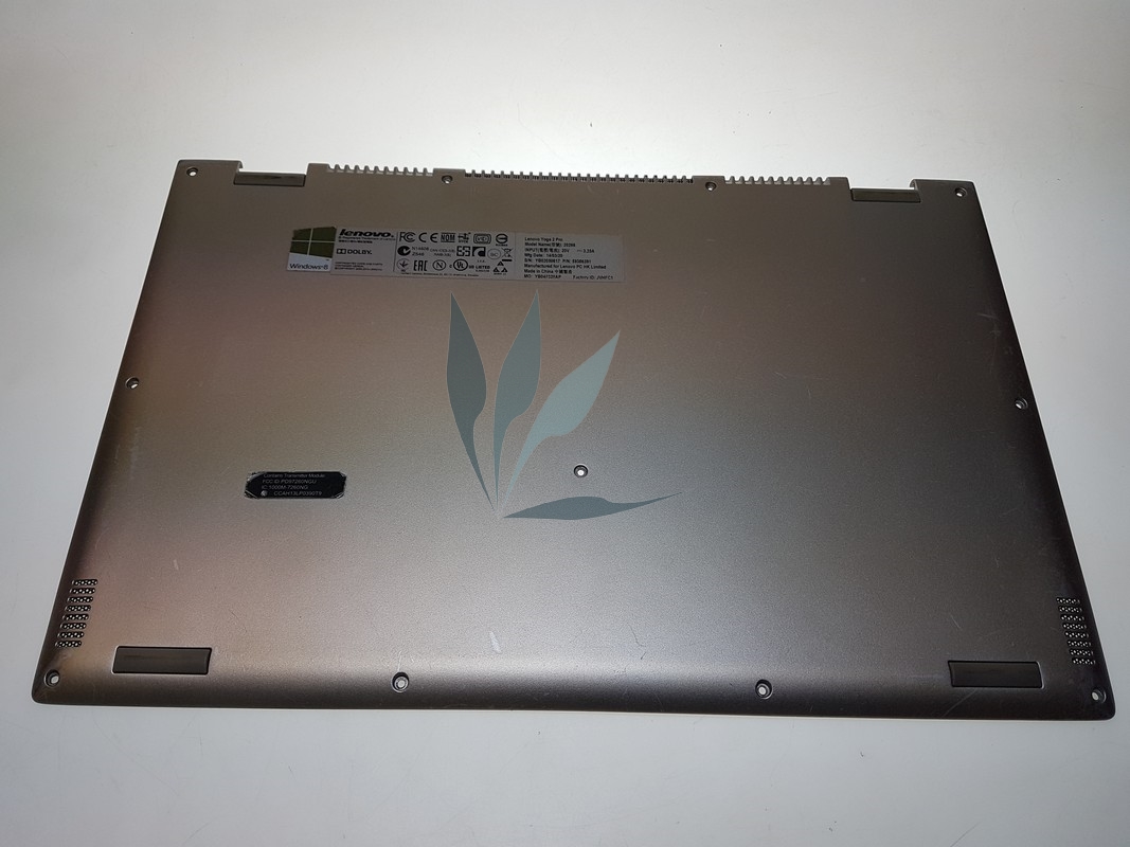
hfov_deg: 67.3
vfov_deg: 53.1
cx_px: 565
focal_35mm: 26
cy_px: 424
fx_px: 849
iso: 40
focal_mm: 4.2
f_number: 1.7
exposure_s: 1/198
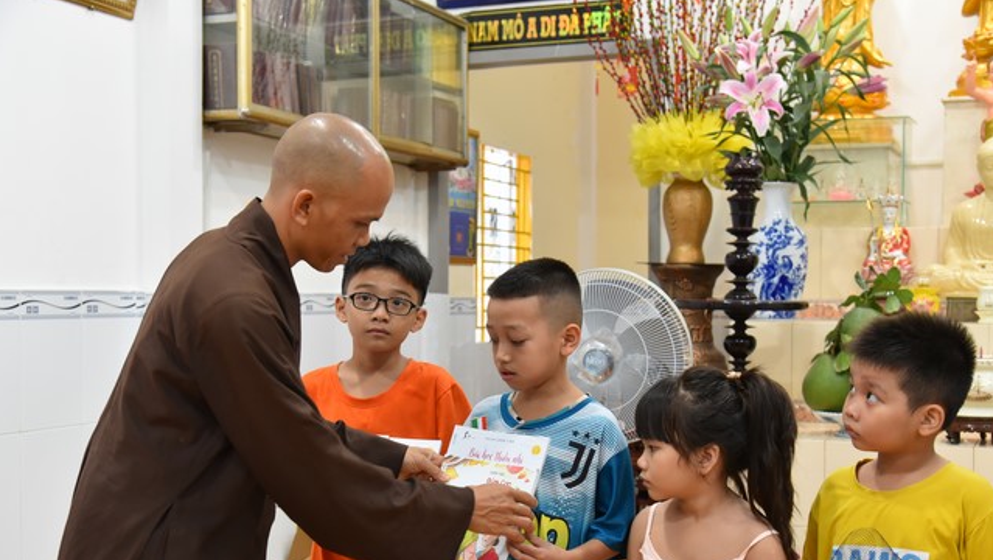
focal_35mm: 49
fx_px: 1291
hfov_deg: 42.1
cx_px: 496
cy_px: 331
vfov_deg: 24.4
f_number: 4.5
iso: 1600
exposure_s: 1/80
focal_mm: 46
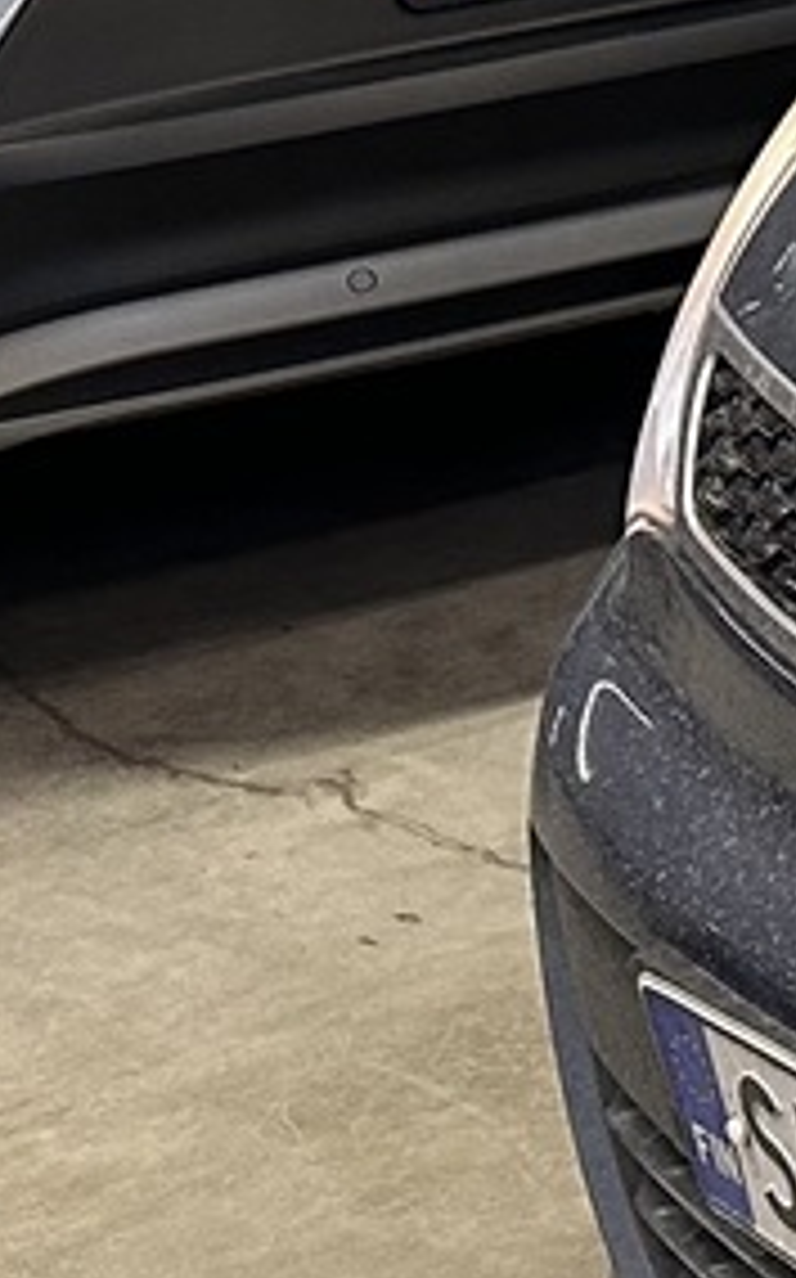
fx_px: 4487
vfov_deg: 16.2
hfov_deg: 7.6
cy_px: 418
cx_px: 3036
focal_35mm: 129
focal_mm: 6.86
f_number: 1.78
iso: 200
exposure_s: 1/100
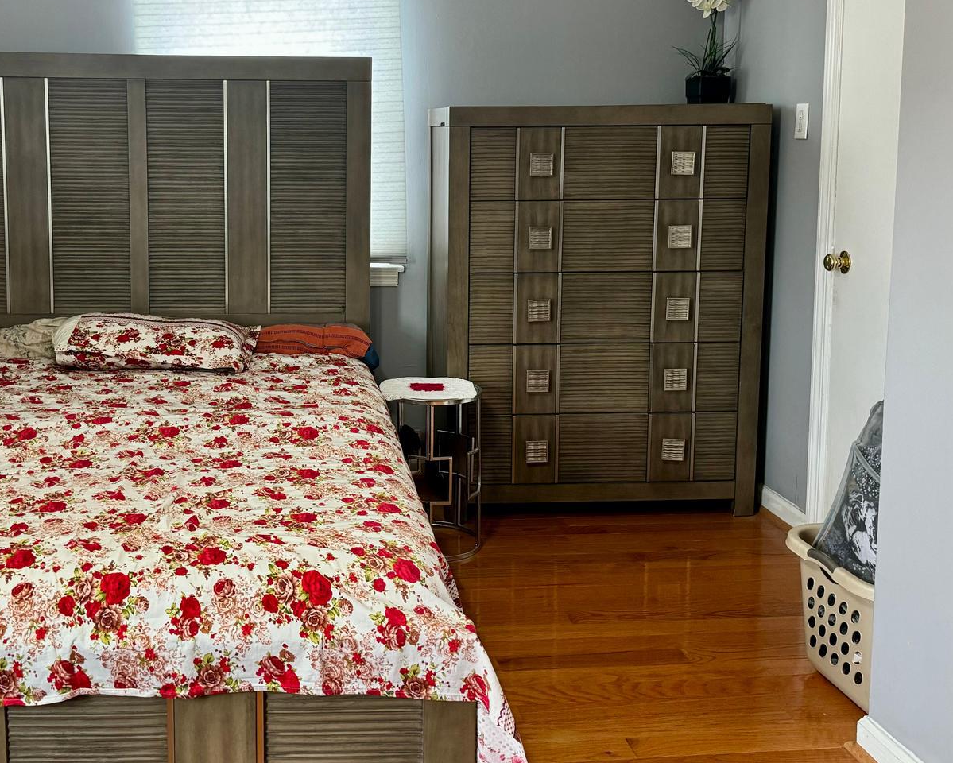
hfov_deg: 45.2
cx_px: 335
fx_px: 1129
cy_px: 267
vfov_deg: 37.0
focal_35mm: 40
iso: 250
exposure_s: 1/60
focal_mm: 6.76
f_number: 1.78
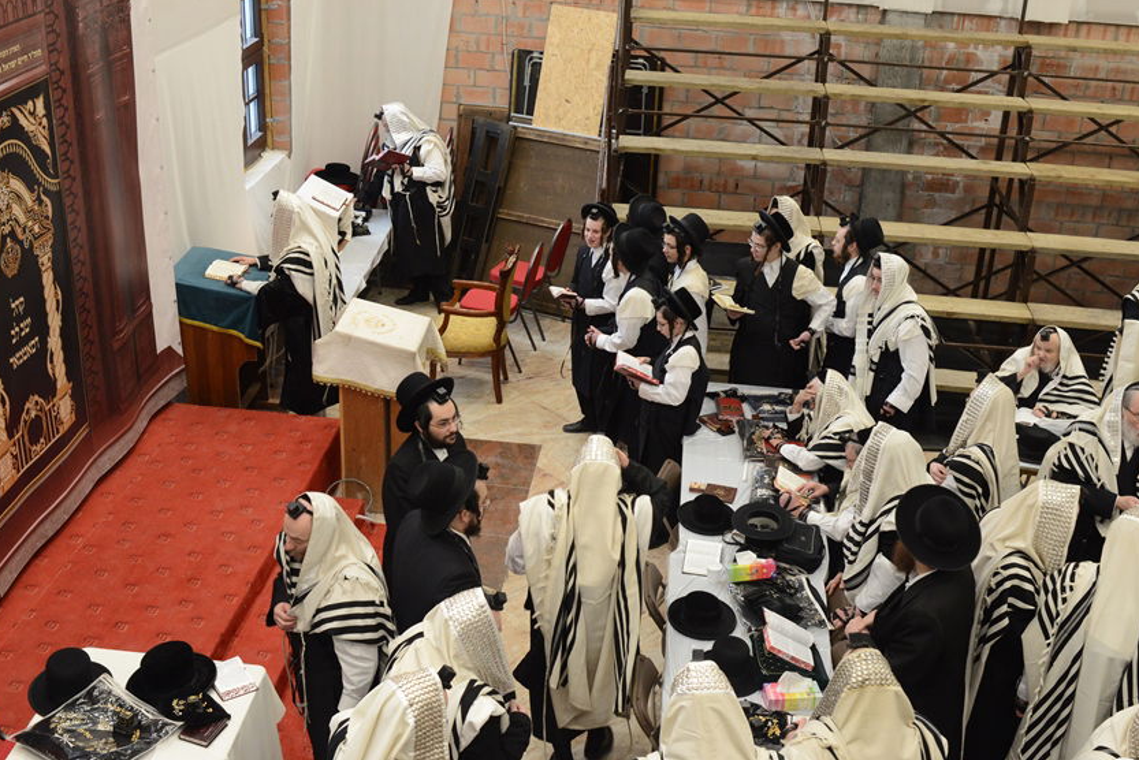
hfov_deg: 45.4
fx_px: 1361
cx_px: 574
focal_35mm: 43
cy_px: 397
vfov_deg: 31.2
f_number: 8
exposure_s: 1/125
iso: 2000
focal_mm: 35
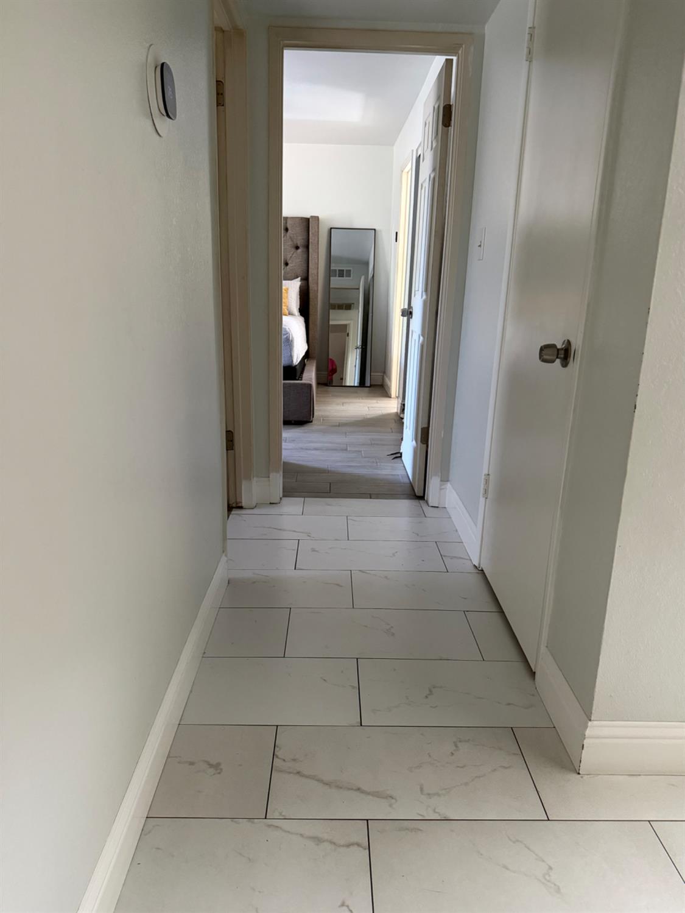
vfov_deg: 71.6
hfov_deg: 56.8
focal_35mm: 24
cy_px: 456
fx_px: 633
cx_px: 342
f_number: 1.78
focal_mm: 6.76
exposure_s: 1/60
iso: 400
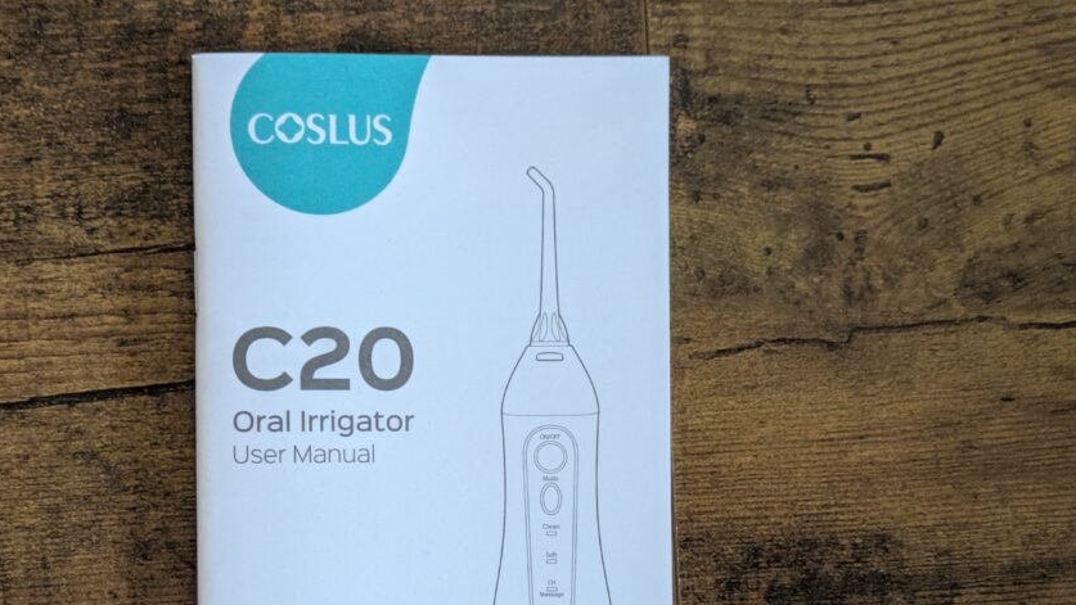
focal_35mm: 68
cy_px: 472
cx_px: 447
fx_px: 1940
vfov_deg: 17.6
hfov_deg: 30.9
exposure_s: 1/25
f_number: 1.89
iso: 629
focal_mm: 5.43
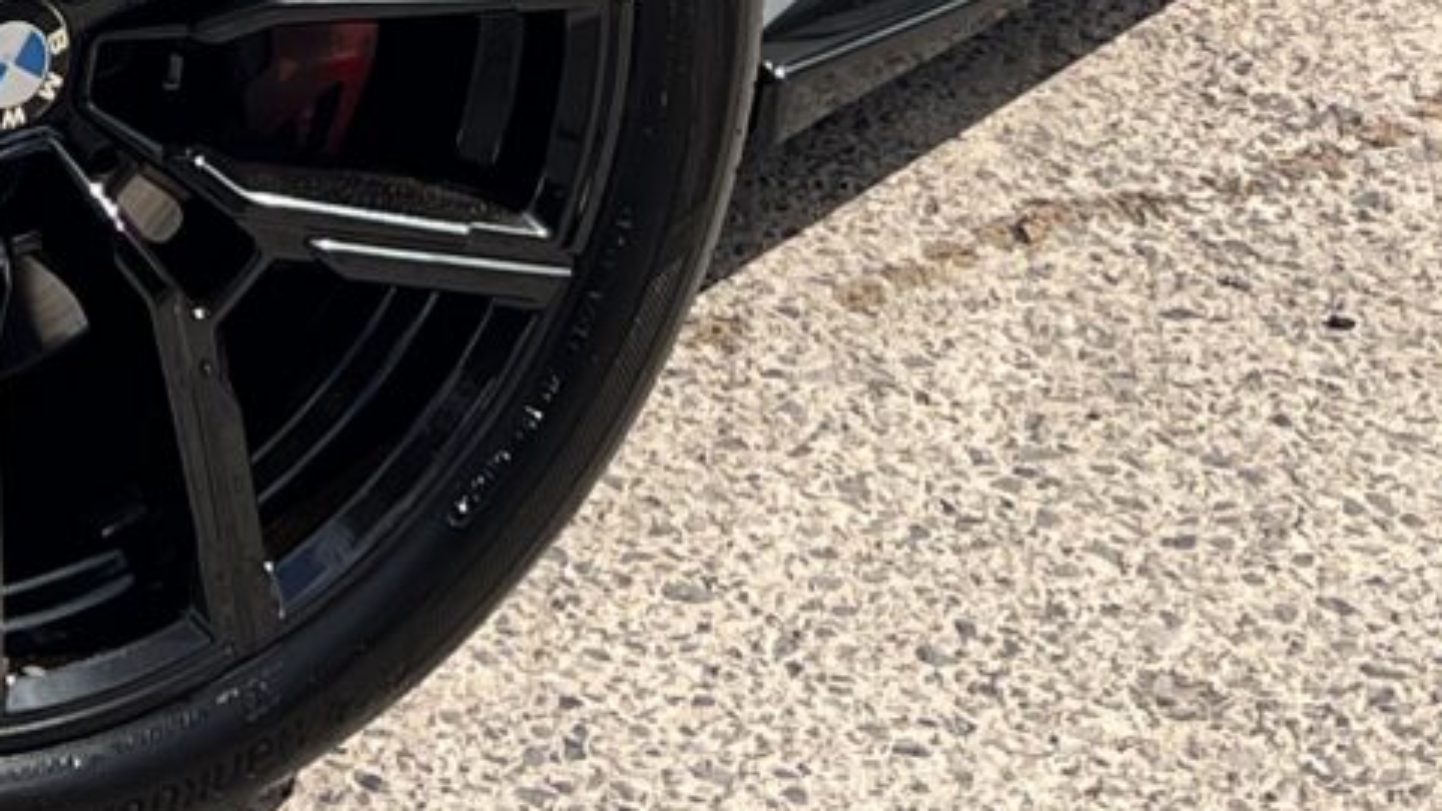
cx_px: -294
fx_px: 5774
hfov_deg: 13.8
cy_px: -1457
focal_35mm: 151
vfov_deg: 7.3
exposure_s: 1/3077
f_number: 1.5
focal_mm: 5.7
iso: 50
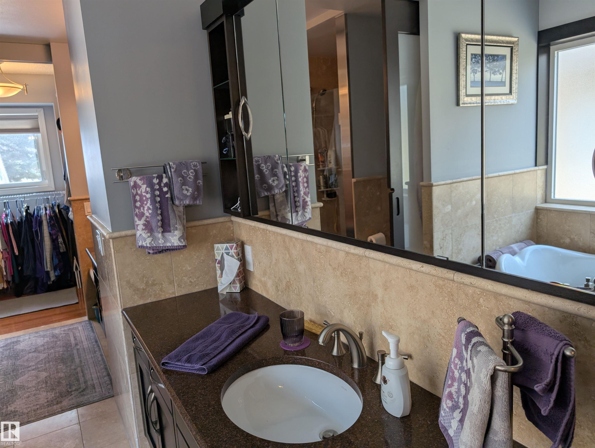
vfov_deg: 56.9
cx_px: 298
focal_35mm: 24
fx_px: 413
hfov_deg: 71.5
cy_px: 224
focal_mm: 6.9
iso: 30
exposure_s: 1/120
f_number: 1.68
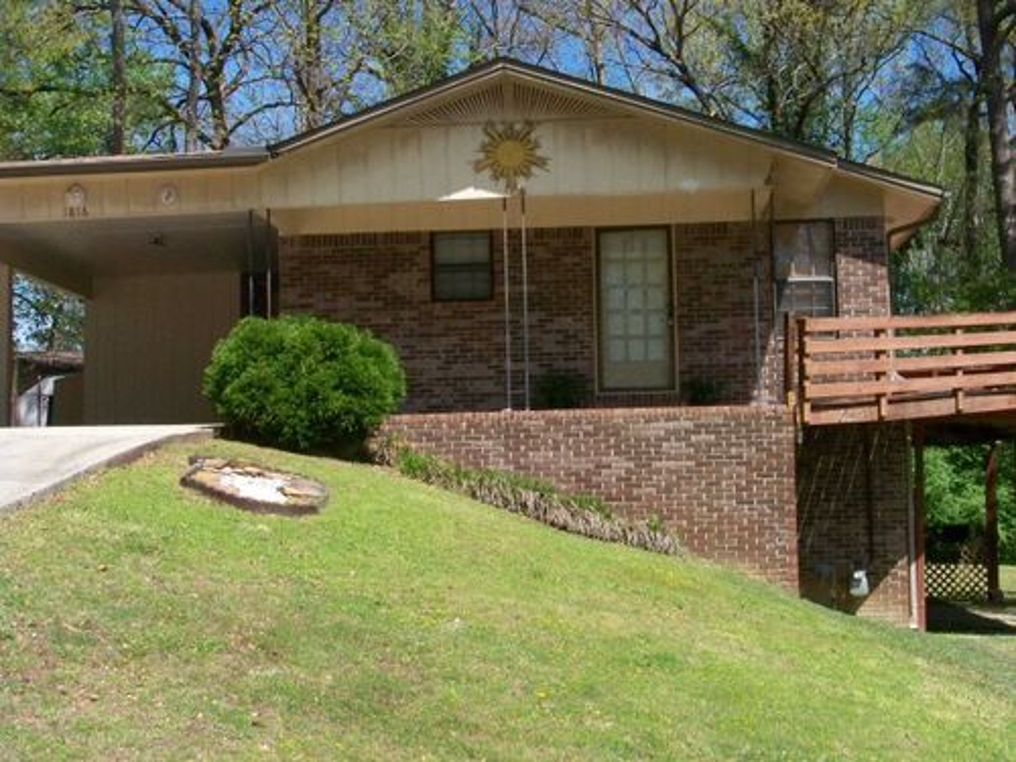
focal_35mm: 51
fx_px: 1497
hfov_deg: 37.5
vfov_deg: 28.6
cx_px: 508
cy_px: 381
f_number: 5.6
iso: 400
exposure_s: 1/1600
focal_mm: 10.5
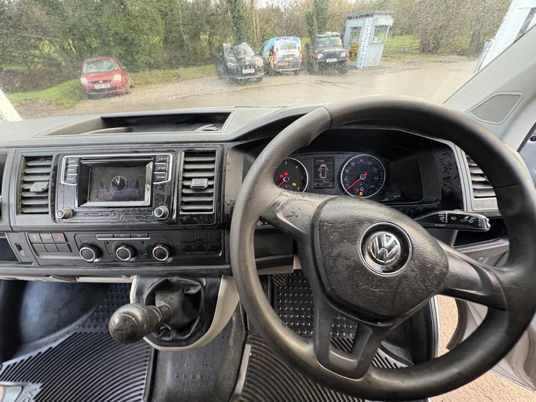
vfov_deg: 85.7
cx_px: 268
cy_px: 201
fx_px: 217
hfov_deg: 102.1
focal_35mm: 14
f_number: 2.2
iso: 320
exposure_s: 1/60
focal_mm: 2.22
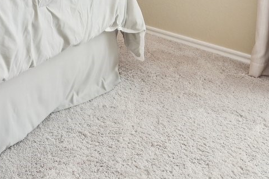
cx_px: 1
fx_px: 508
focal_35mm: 68
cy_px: -169
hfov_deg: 27.9
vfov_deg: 16.0
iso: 400
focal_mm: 16
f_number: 8
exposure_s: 1/40
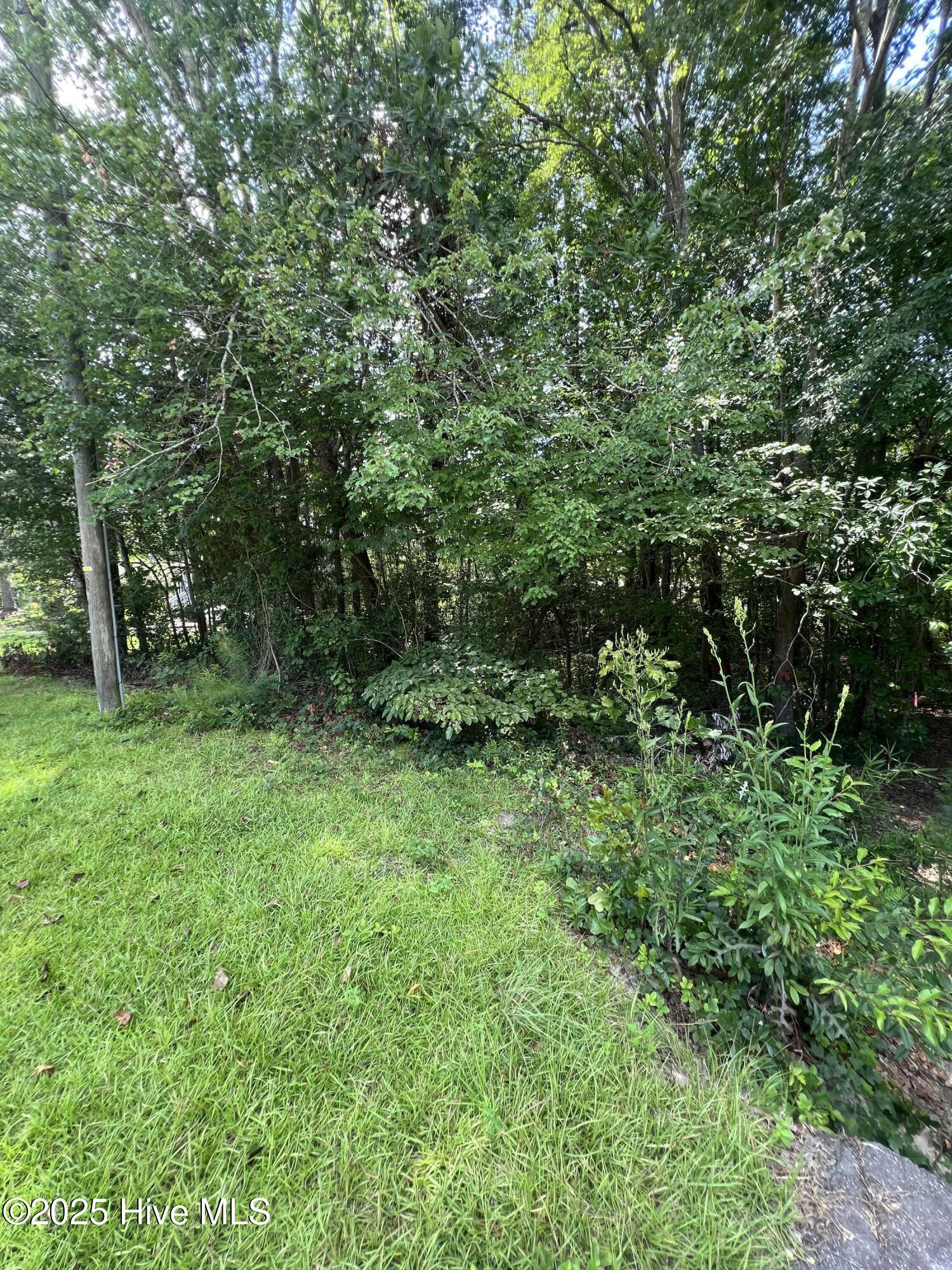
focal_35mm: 13
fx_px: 477
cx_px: 476
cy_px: 635
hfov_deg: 89.9
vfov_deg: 106.2
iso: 50
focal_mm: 1.57
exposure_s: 1/99
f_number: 1.8
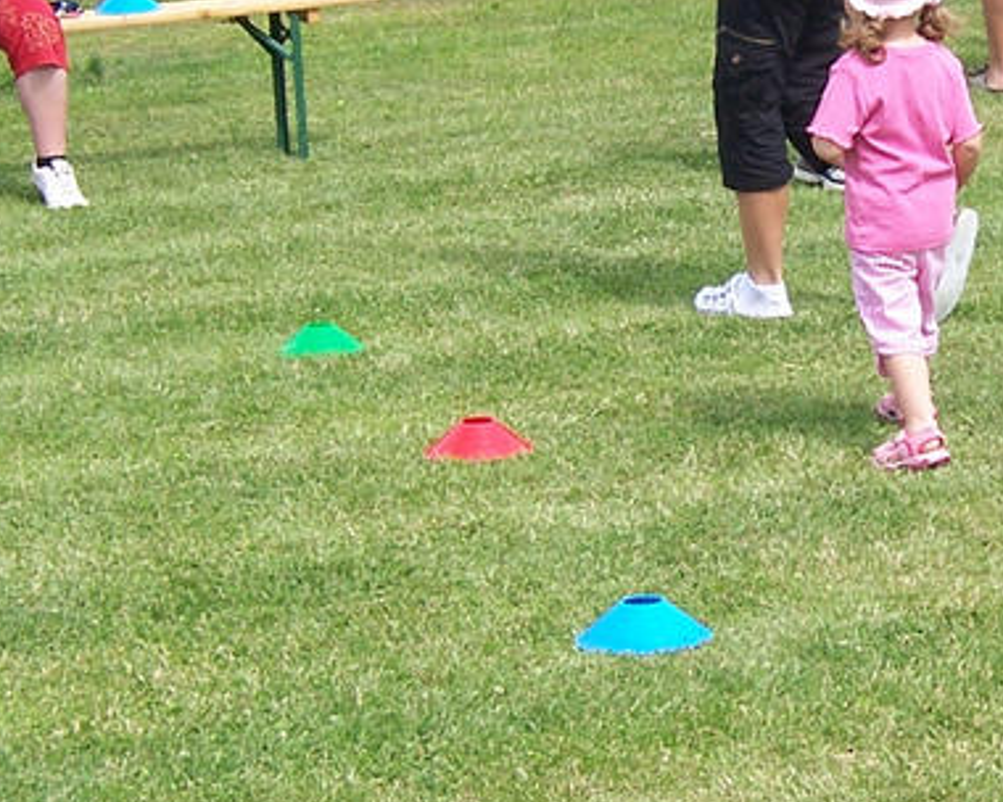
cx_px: 866
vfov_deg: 12.0
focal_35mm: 129
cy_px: 311
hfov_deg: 14.8
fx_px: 3829
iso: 80
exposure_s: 1/350
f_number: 4
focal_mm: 8.2
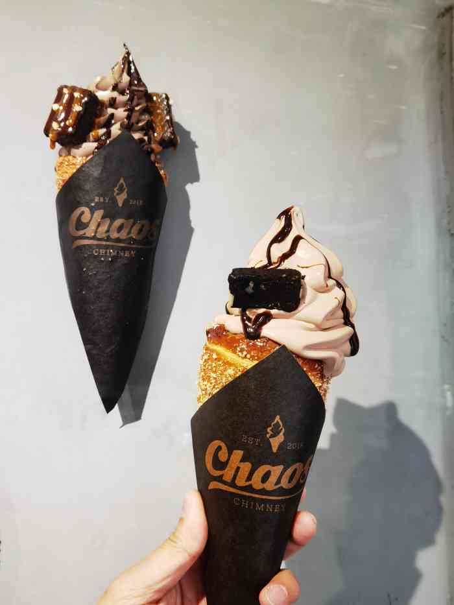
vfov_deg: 46.8
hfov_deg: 36.0
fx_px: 699
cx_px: 227
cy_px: 302
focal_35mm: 40
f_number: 1.9
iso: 160
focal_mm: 6.71
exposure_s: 1/50
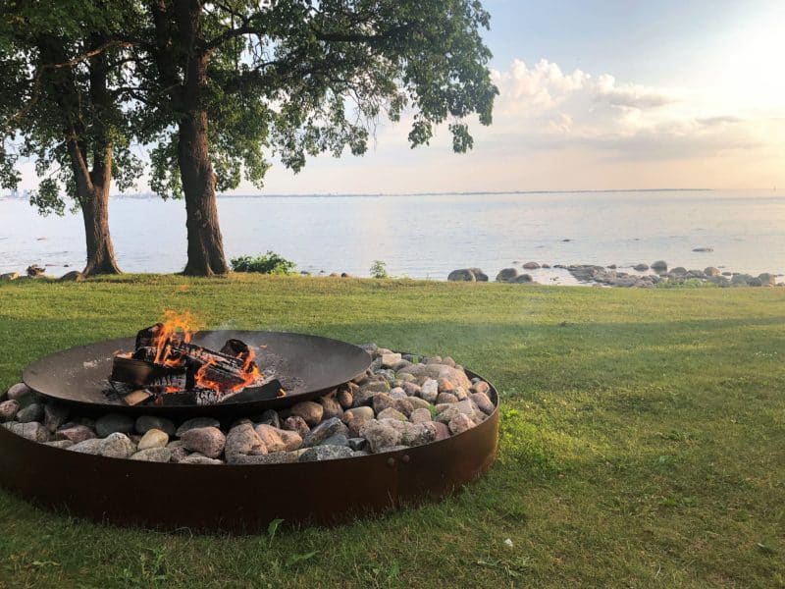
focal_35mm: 28
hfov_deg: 63.4
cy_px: 294
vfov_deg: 49.7
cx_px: 392
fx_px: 635
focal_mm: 3.99
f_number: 1.8
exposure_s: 1/1000
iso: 20
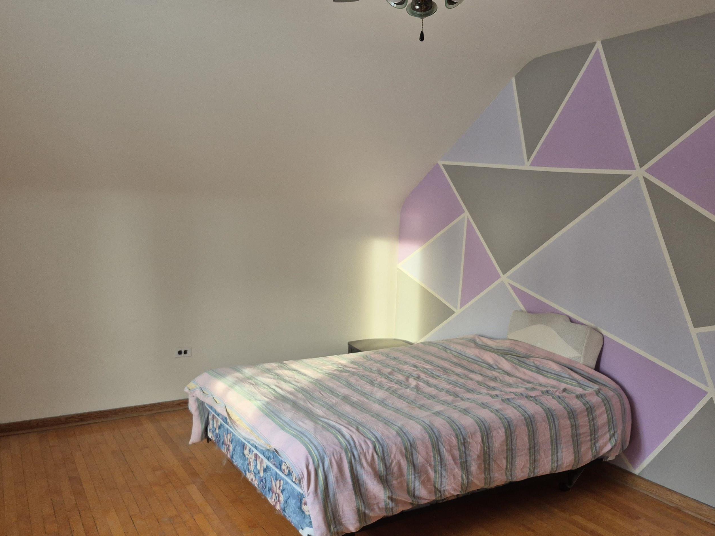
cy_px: 285
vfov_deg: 49.7
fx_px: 578
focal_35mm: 28
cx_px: 352
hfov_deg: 63.4
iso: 160
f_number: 1.8
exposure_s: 1/120
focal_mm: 5.4
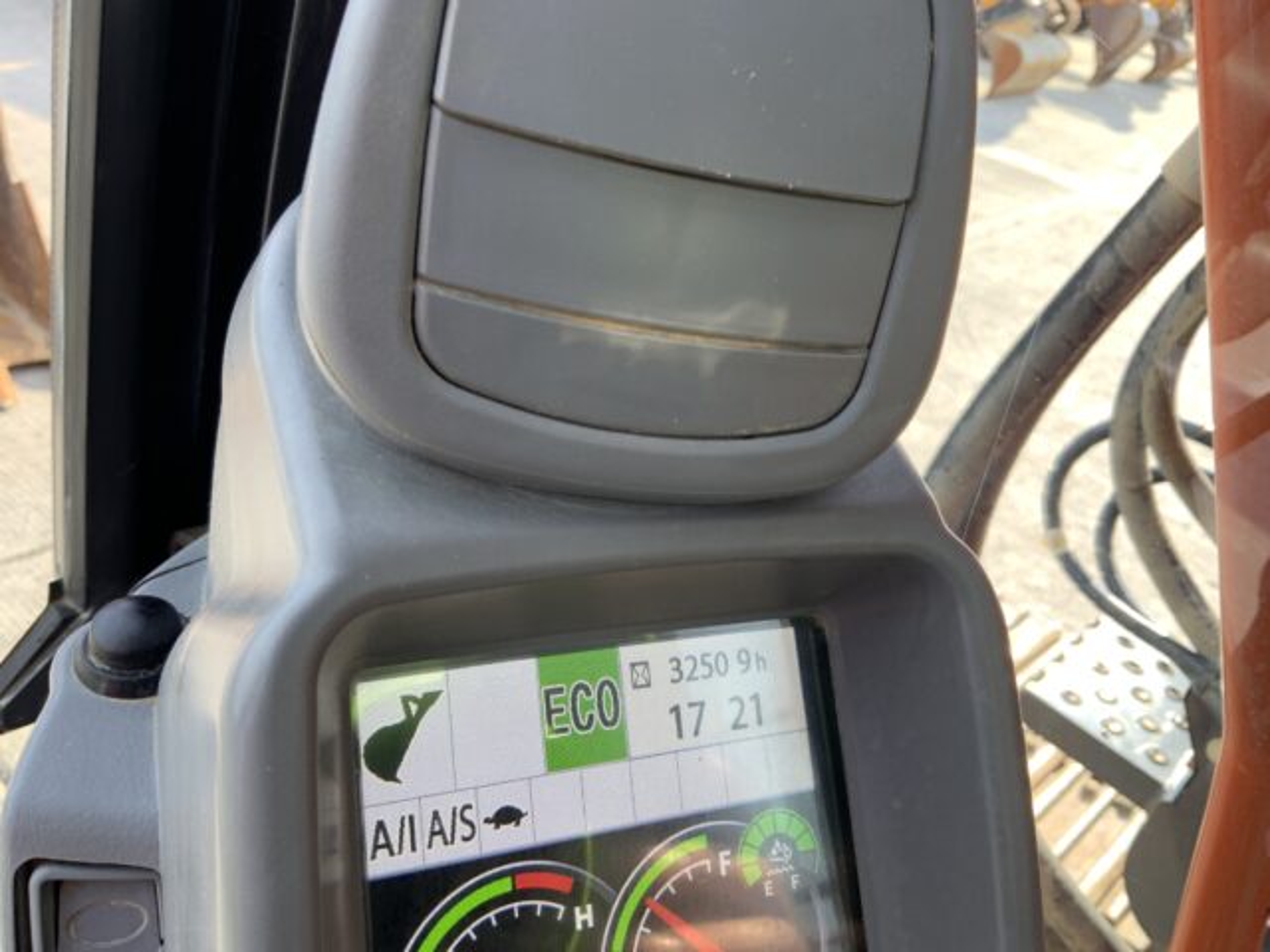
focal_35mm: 29
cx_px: 635
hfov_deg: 61.7
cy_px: 476
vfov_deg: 48.2
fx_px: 1064
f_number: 1.8
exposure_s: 1/122
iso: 20
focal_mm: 3
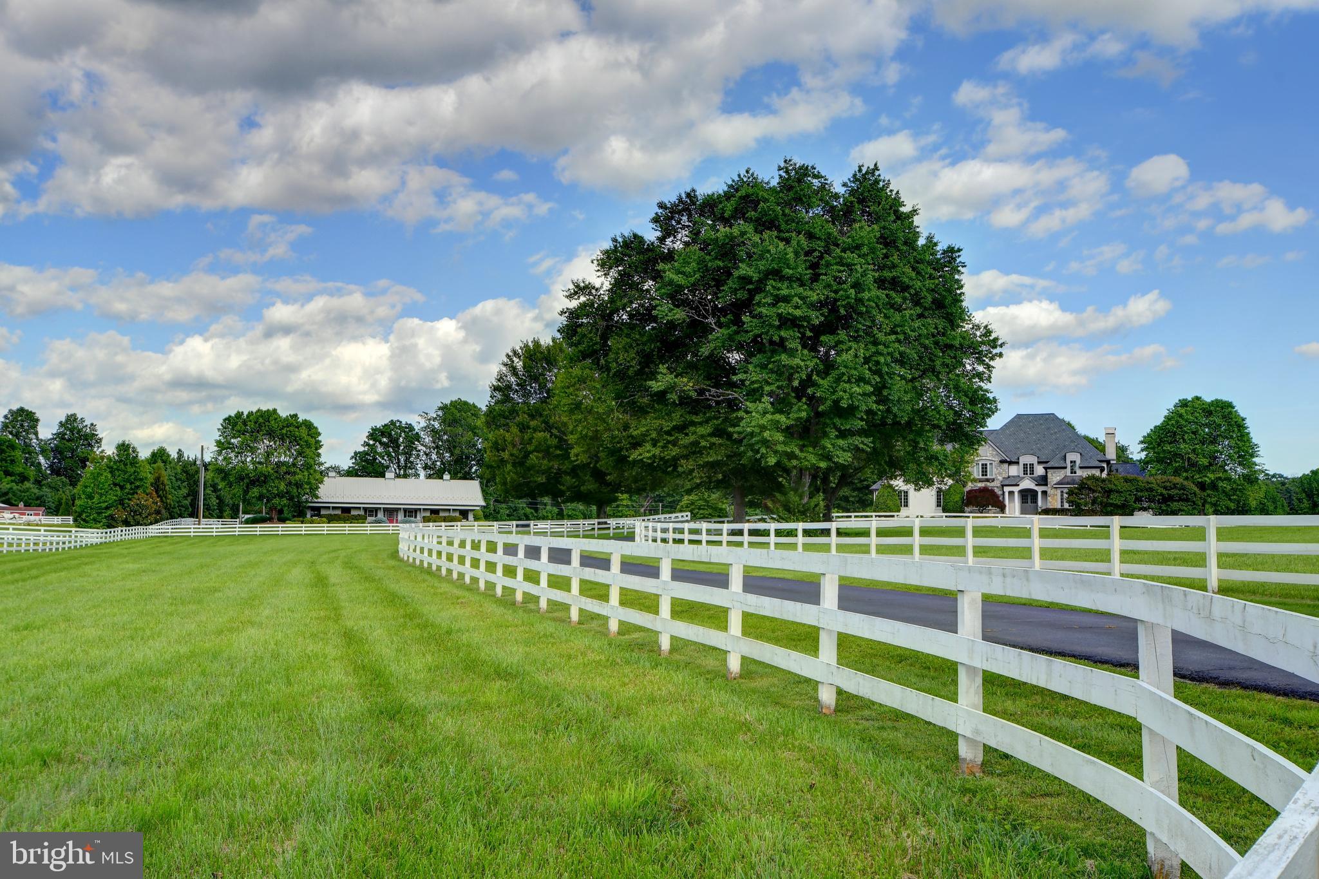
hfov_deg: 53.1
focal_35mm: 36
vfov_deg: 36.9
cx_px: 660
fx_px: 1319
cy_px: 440
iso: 200
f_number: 10
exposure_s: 1/250
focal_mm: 24
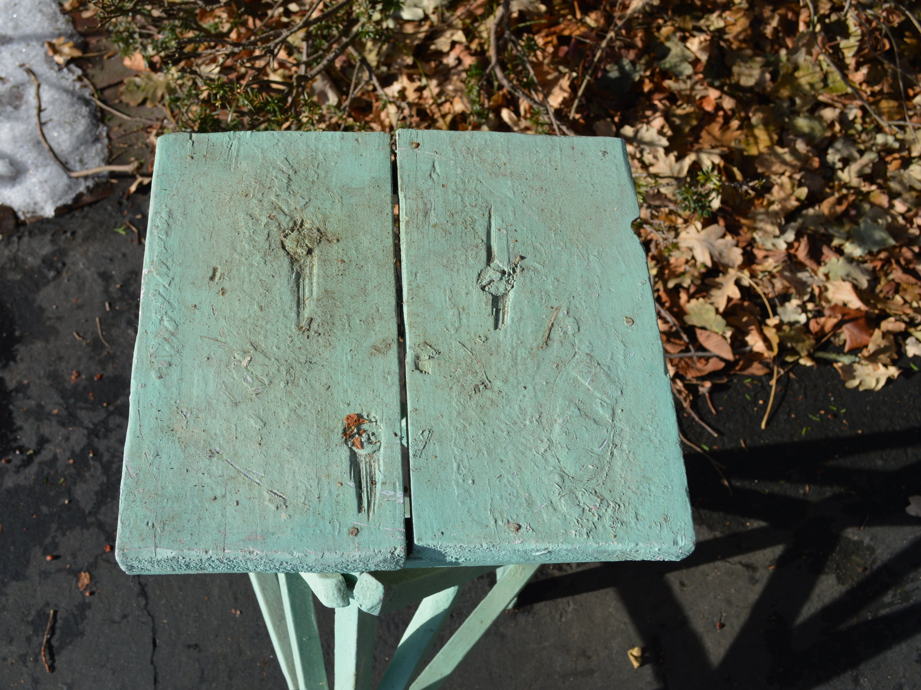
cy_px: 350
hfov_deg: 46.7
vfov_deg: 36.0
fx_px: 1064
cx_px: 417
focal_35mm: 40
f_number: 8
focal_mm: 24
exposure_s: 1/250
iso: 100
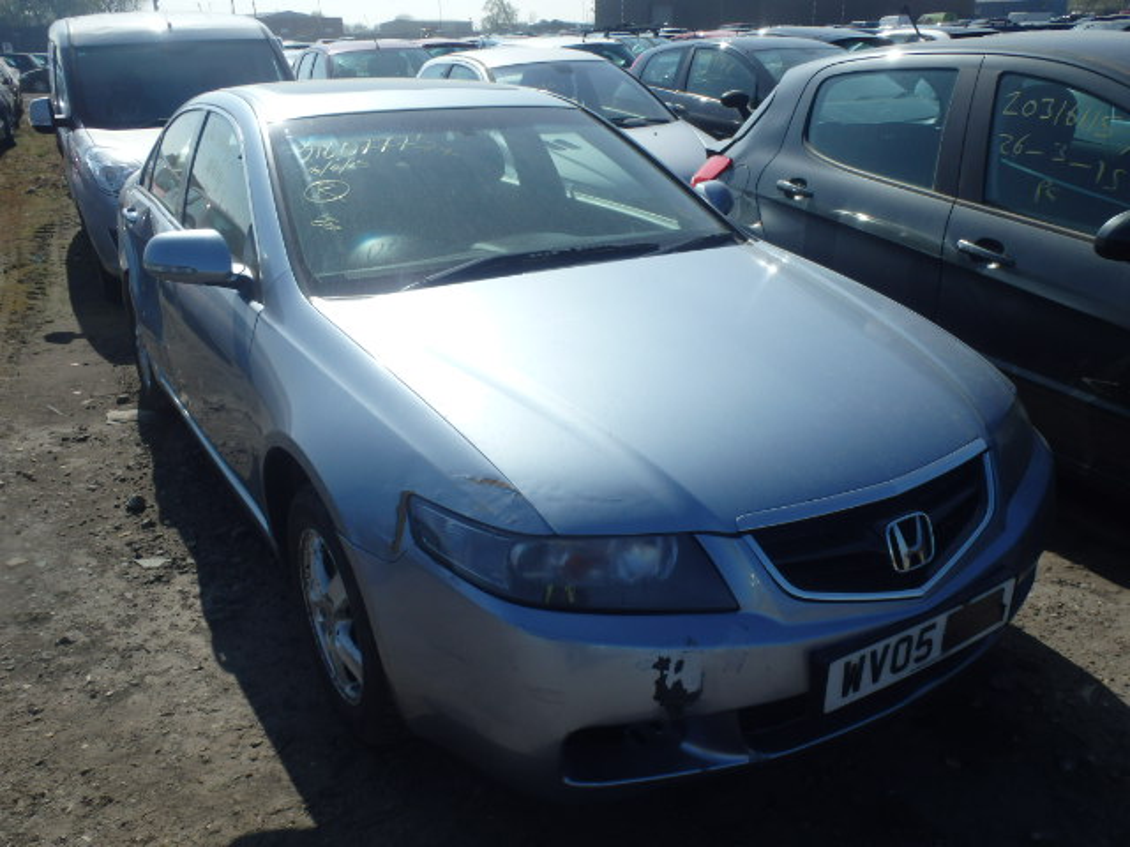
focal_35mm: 28
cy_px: 424
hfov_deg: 63.4
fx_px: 914
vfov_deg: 49.7
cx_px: 565
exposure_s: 1/200
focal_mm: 5
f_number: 11
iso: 125
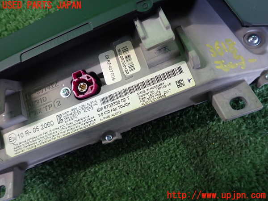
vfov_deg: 54.9
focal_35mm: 25
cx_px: 134
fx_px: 194
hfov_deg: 69.4
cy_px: 100
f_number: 2
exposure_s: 1/30
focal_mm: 4.5
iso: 320
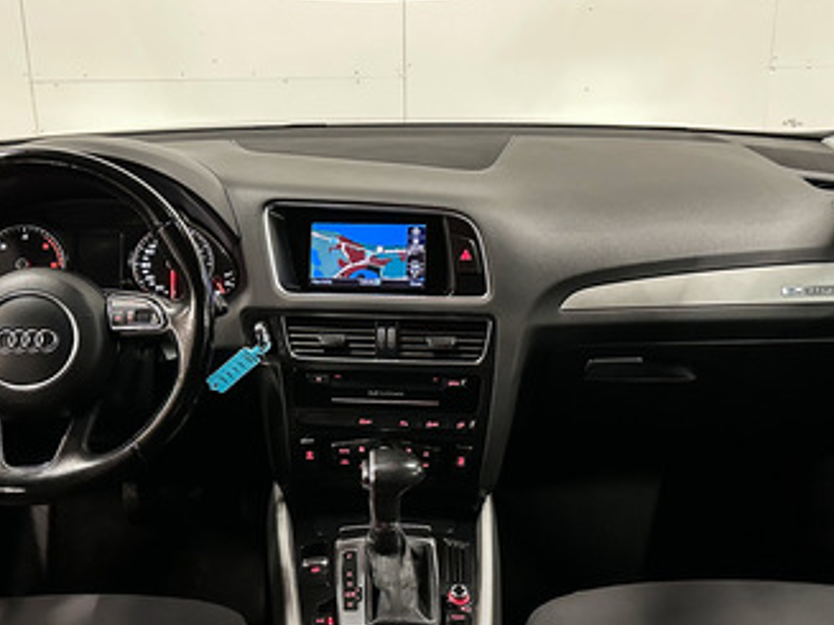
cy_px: 304
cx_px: 383
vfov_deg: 32.9
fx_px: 1060
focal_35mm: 44
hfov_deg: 42.9
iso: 500
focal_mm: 6.86
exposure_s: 1/50
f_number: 1.8
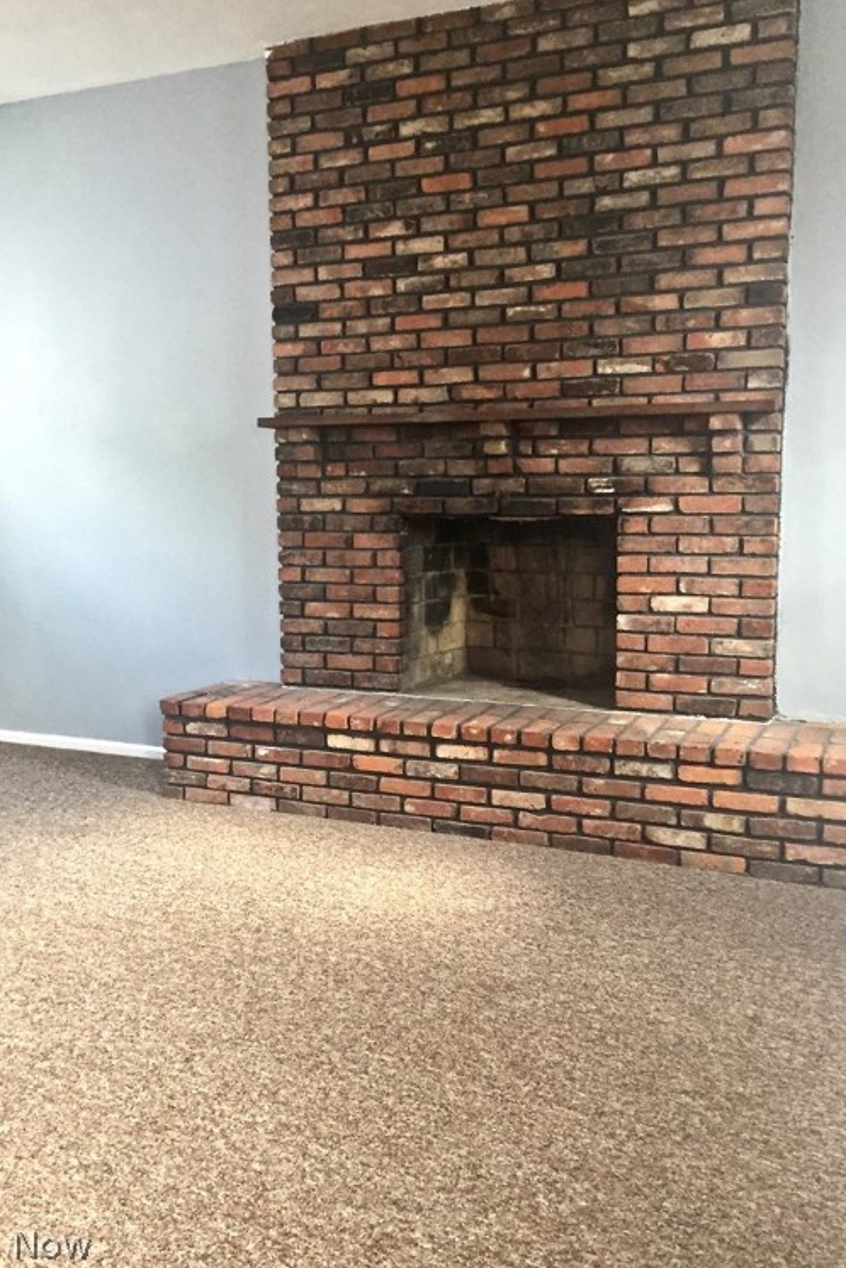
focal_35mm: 31
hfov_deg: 42.3
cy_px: 620
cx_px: 403
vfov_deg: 60.3
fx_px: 1093
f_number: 2.2
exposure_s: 1/30
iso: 125
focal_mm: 4.15
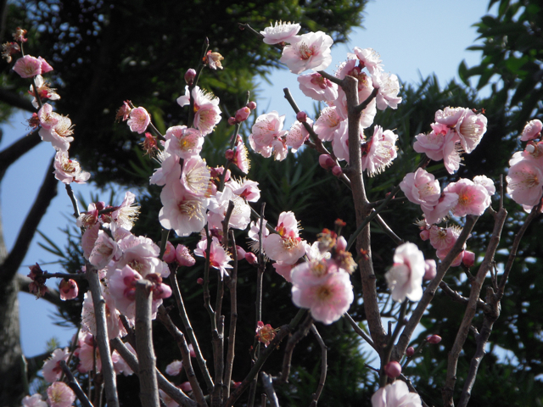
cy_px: 204
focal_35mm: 104
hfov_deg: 18.9
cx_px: 272
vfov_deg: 14.2
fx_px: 1631
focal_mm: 17.3
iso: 100
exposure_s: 1/640
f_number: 4.1
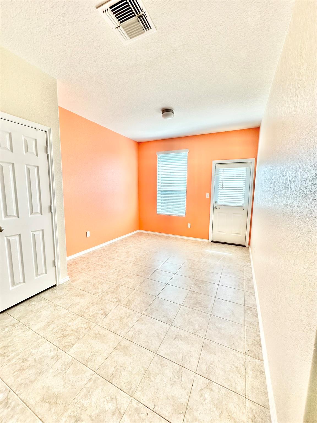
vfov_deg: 102.1
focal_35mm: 14
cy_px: 212
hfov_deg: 85.7
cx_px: 158
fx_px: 171
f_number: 2.2
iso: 40
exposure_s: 1/120
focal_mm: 2.22
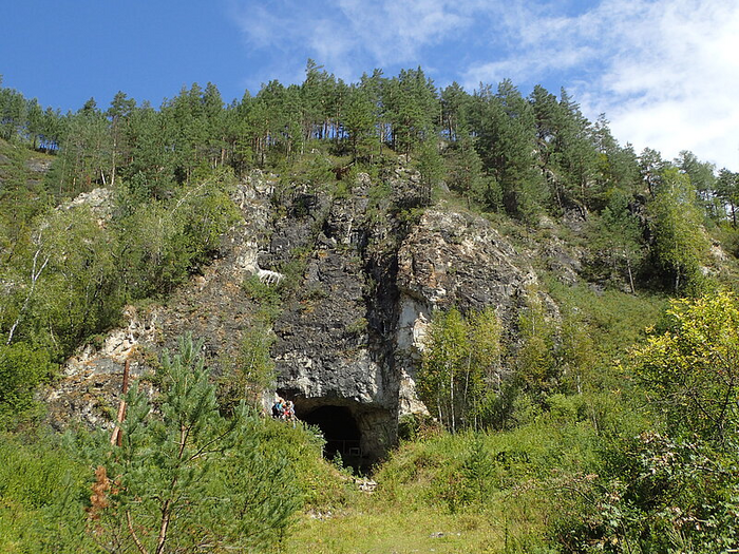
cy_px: 277
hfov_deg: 49.0
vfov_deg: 37.7
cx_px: 370
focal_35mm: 38
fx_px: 811
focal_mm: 6.86
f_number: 3.5
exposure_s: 1/500
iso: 100
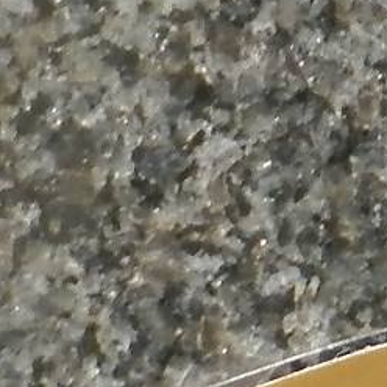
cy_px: 1379
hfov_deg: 0.9
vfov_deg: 0.9
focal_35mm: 2043
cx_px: -1276
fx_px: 25841
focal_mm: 40
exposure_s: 1/200
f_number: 5.4
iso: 125
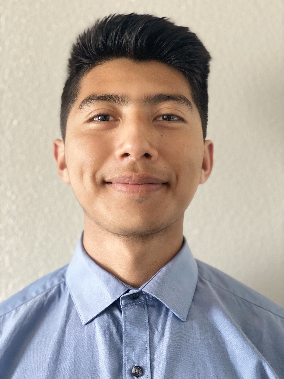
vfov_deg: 36.8
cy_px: 190
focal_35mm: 52
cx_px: 142
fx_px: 569
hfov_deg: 28.0
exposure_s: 1/40
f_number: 2
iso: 250
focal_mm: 6
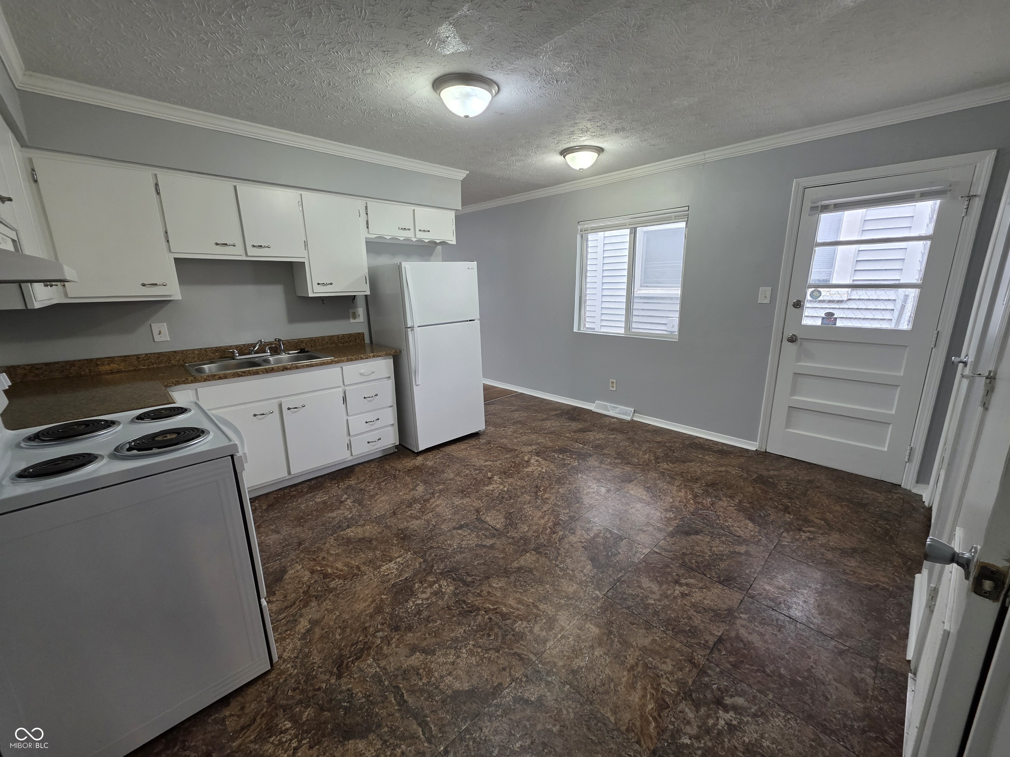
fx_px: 379
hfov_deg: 106.2
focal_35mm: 13
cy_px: 378
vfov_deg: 89.9
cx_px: 505
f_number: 1.9
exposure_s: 1/60
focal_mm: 2.2
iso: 160
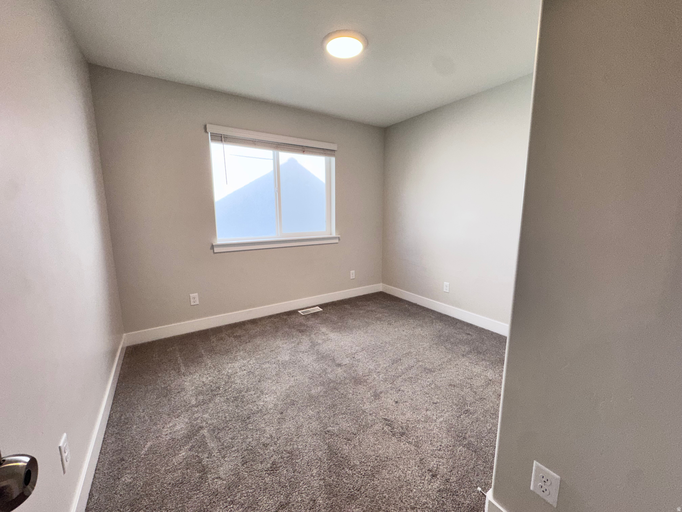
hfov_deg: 102.1
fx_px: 276
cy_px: 256
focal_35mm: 14
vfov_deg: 85.7
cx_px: 341
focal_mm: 2.22
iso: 100
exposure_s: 1/120
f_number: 2.2
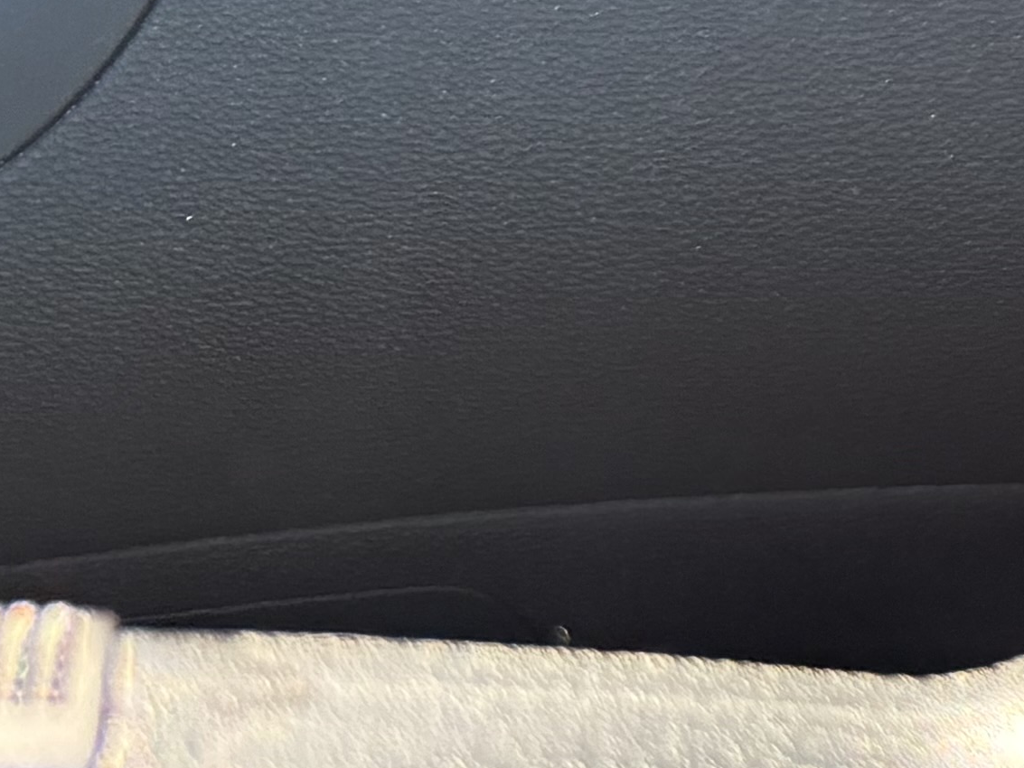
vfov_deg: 11.1
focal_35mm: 121
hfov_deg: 12.3
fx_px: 3580
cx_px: 2578
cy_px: -774
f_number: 1.78
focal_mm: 6.76
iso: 160
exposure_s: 1/243
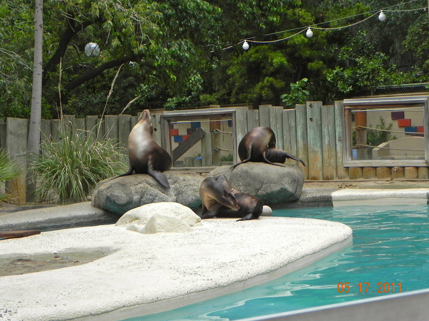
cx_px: 214
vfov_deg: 15.6
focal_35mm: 95
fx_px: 1177
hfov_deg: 20.7
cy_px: 160
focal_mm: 16.9
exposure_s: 1/260
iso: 160
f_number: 6.3
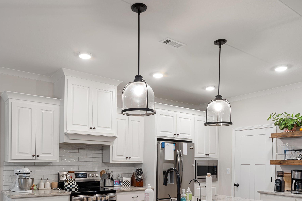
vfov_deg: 40.5
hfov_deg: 60.1
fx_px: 260
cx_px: 131
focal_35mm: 31
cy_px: 162
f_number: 7.1
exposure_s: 1.3
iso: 100
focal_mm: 18
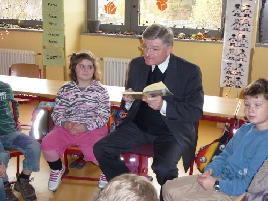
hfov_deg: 36.8
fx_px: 403
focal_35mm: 52
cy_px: 100
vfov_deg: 28.0
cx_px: 134
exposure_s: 1/30
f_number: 3.8
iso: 500
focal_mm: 8.5
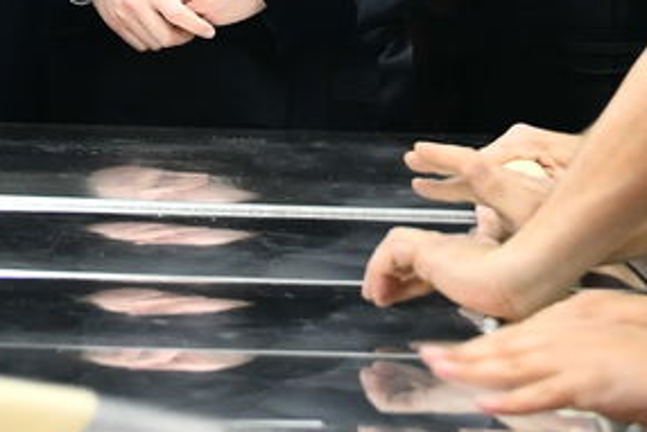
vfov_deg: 3.4
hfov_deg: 5.1
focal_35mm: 401
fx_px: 7210
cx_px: 258
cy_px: -347
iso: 1600
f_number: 5.6
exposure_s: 1/160
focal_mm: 82
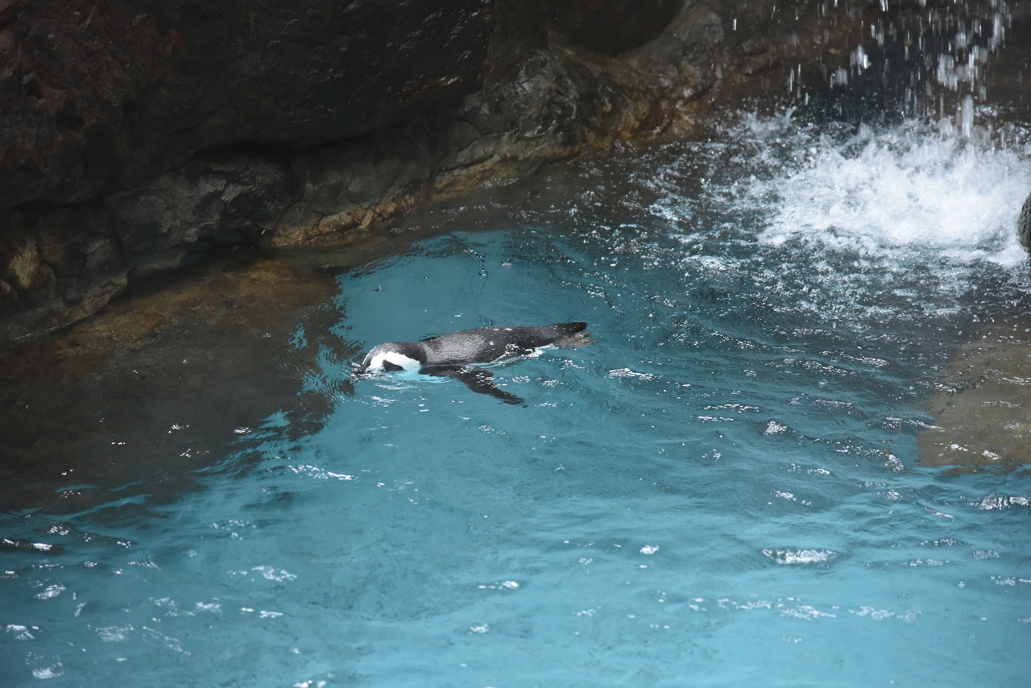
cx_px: 516
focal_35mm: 120
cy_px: 344
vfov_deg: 11.4
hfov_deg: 17.1
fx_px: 3437
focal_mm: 120
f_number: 4
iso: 5600
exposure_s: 1/250
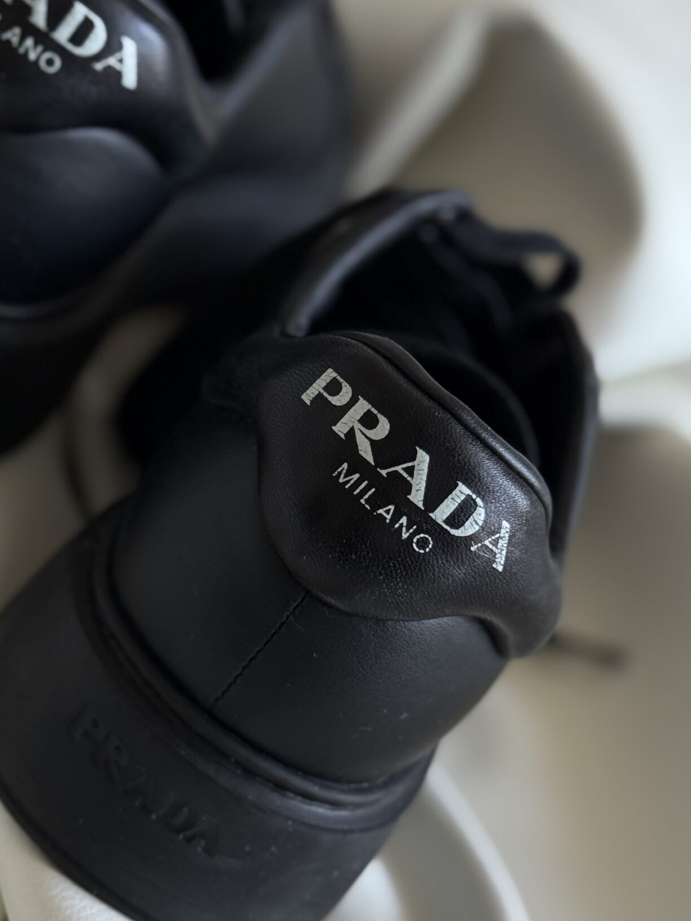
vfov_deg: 26.0
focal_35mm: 75
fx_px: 1996
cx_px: 181
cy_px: 430
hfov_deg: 19.5
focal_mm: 6.76
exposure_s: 1/76
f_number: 1.78
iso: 100
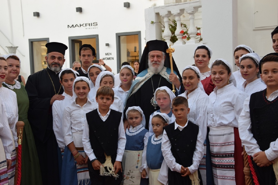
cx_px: 139
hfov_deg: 38.9
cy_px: 92
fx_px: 394
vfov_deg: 26.5
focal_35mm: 51
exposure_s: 1/160
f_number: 6.3
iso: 400
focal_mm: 34
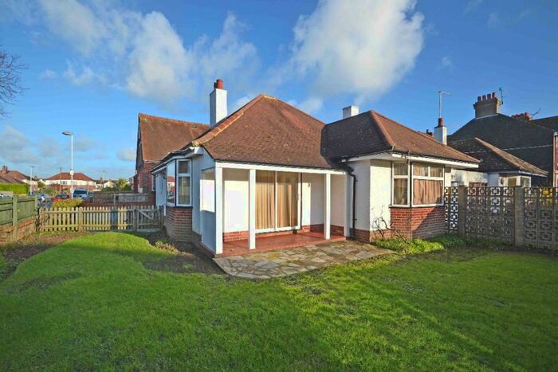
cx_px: 279
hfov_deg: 100.4
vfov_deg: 77.4
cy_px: 186
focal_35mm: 15
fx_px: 233
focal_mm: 10
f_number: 7.1
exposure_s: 1/200
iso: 100
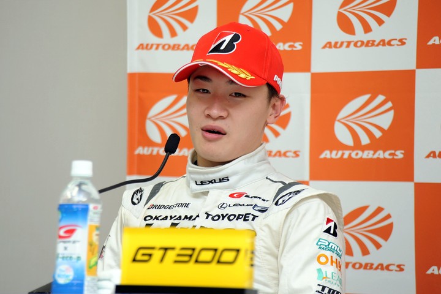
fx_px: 2450
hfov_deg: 10.3
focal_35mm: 200
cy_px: 147
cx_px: 220
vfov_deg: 6.9
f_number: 5.6
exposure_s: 1/125
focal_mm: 200
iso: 800
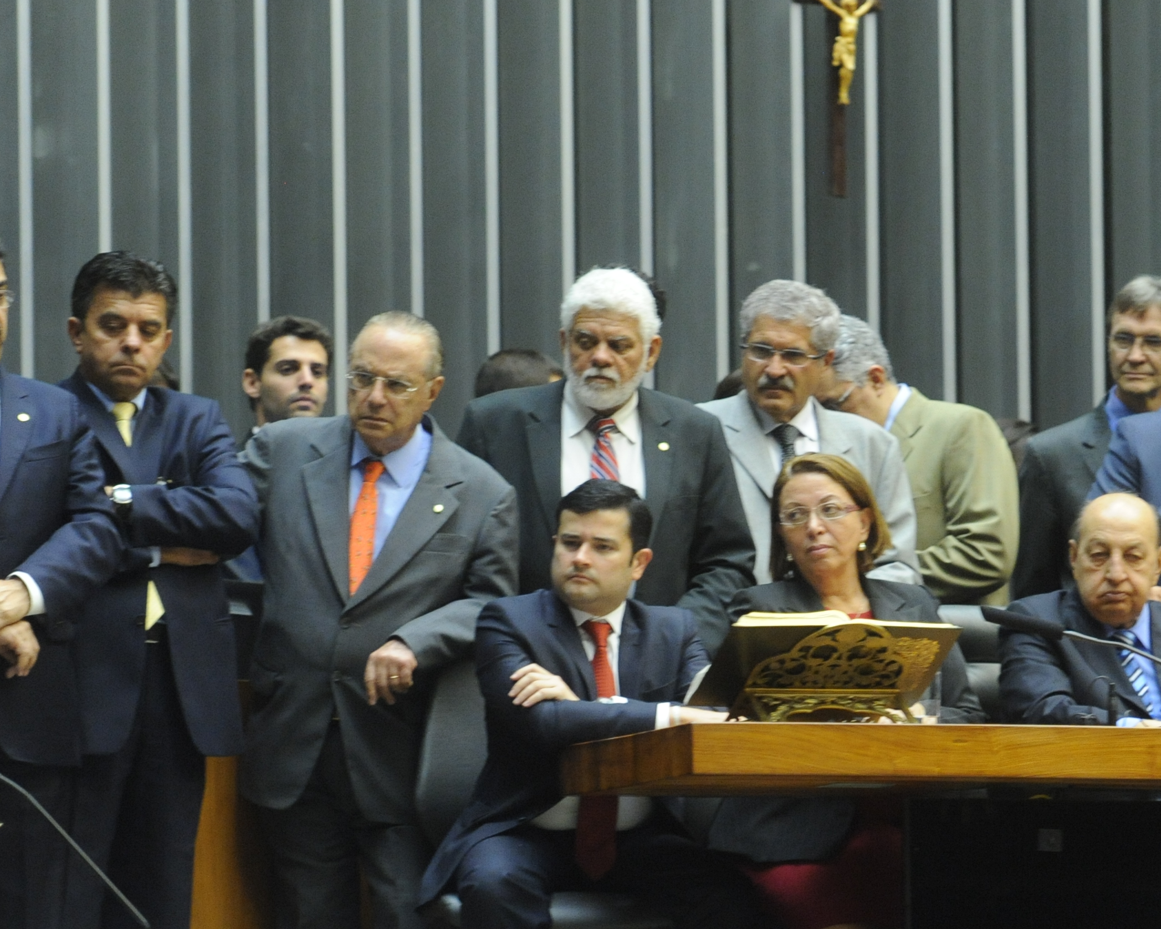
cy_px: 621
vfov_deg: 7.0
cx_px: 794
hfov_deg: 8.7
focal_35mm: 221
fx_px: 7594
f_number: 2.8
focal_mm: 116
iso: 2500
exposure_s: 1/60
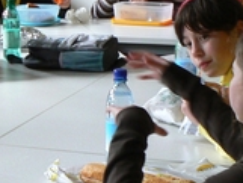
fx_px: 941
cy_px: 54
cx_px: -24
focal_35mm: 134
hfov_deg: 14.4
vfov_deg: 11.1
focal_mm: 6
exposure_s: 1/30
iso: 100
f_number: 2.8
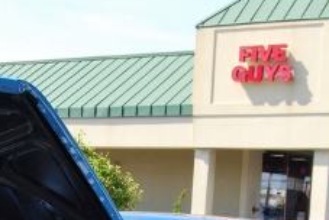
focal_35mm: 110
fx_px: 1007
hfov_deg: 18.5
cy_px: 288
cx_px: 88
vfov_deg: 12.1
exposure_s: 1/250
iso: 200
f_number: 8
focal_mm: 26
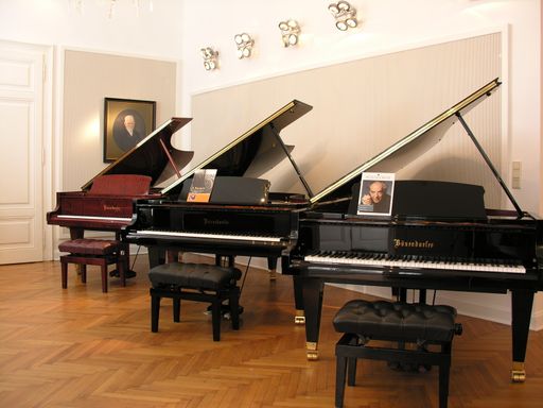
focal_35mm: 35
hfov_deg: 52.6
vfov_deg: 40.7
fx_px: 549
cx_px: 272
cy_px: 204
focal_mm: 8.9
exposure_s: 1/4.9
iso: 50
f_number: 2.8
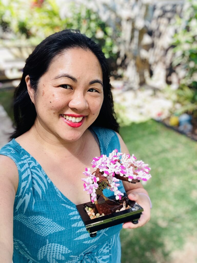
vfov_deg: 60.0
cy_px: 132
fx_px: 228
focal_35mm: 30
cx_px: 98
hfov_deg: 46.8
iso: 32
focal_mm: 2.71
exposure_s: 1/122
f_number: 2.2
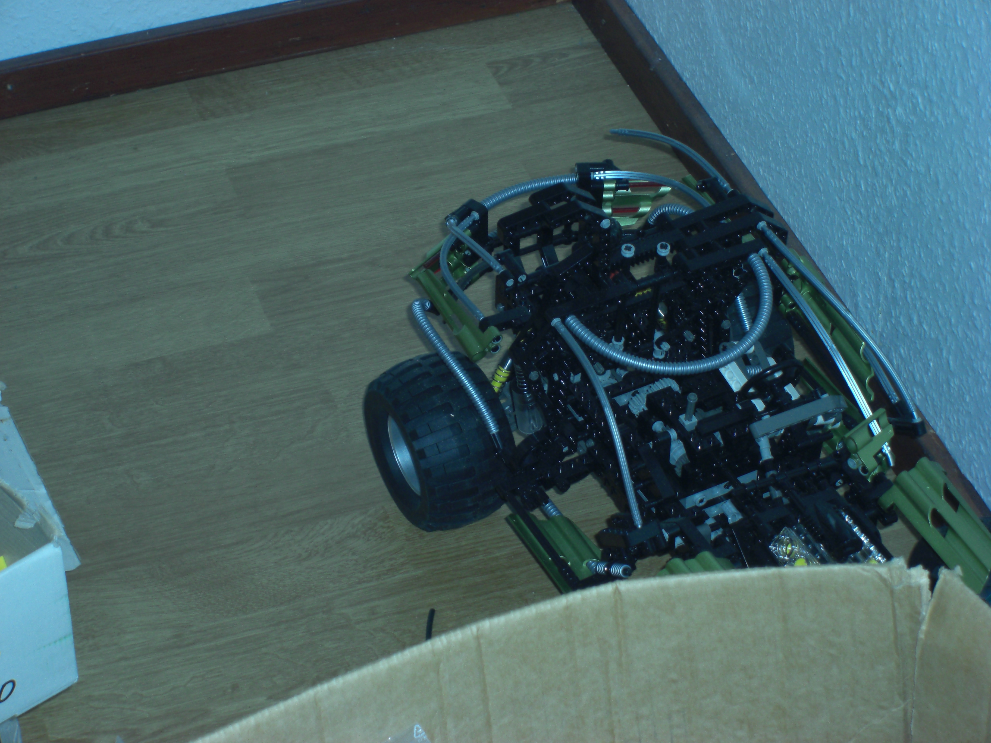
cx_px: 496
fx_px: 3264
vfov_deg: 13.0
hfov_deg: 17.3
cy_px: 372
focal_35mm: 114
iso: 200
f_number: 5.1
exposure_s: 1/60
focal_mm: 23.7
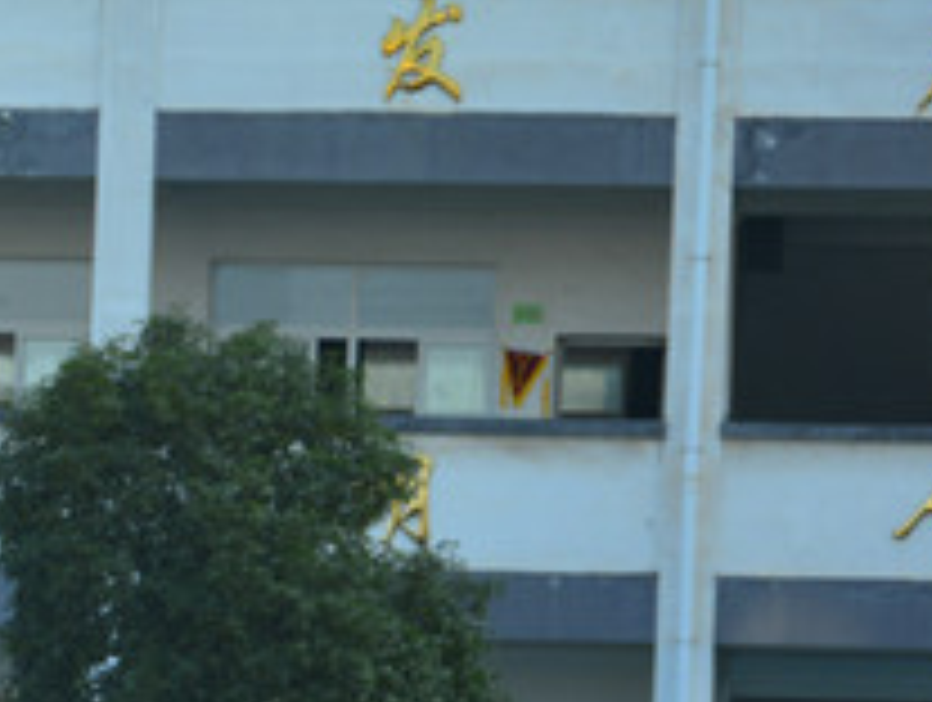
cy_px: 1008
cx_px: -558
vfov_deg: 5.8
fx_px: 6824
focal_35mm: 253
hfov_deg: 7.6
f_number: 5
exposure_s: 1/320
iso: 160
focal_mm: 52
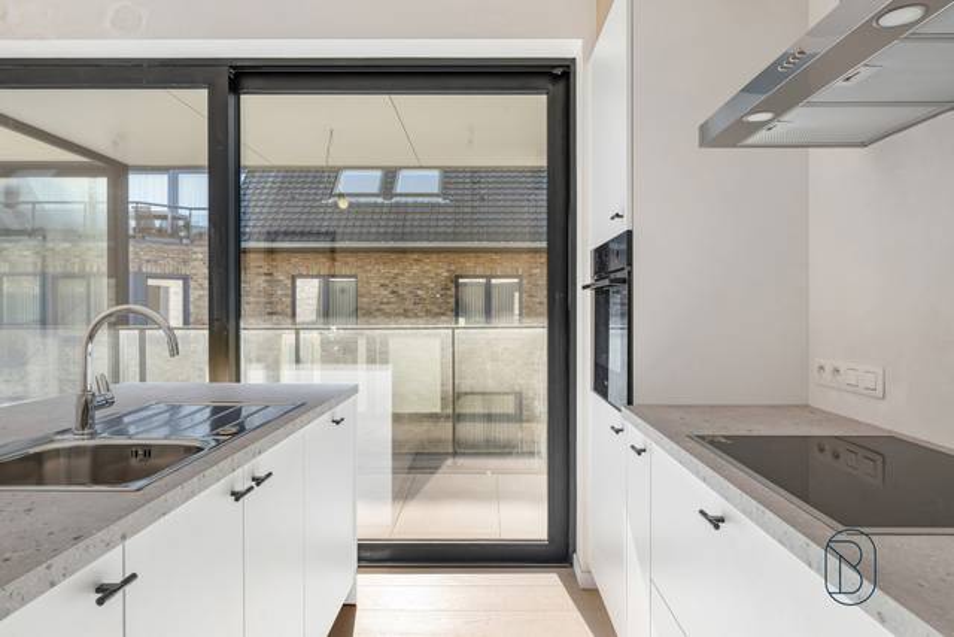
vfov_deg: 62.0
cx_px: 477
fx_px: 530
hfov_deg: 84.0
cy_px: 318
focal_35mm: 20
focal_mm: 20
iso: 250
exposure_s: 1/25
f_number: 11
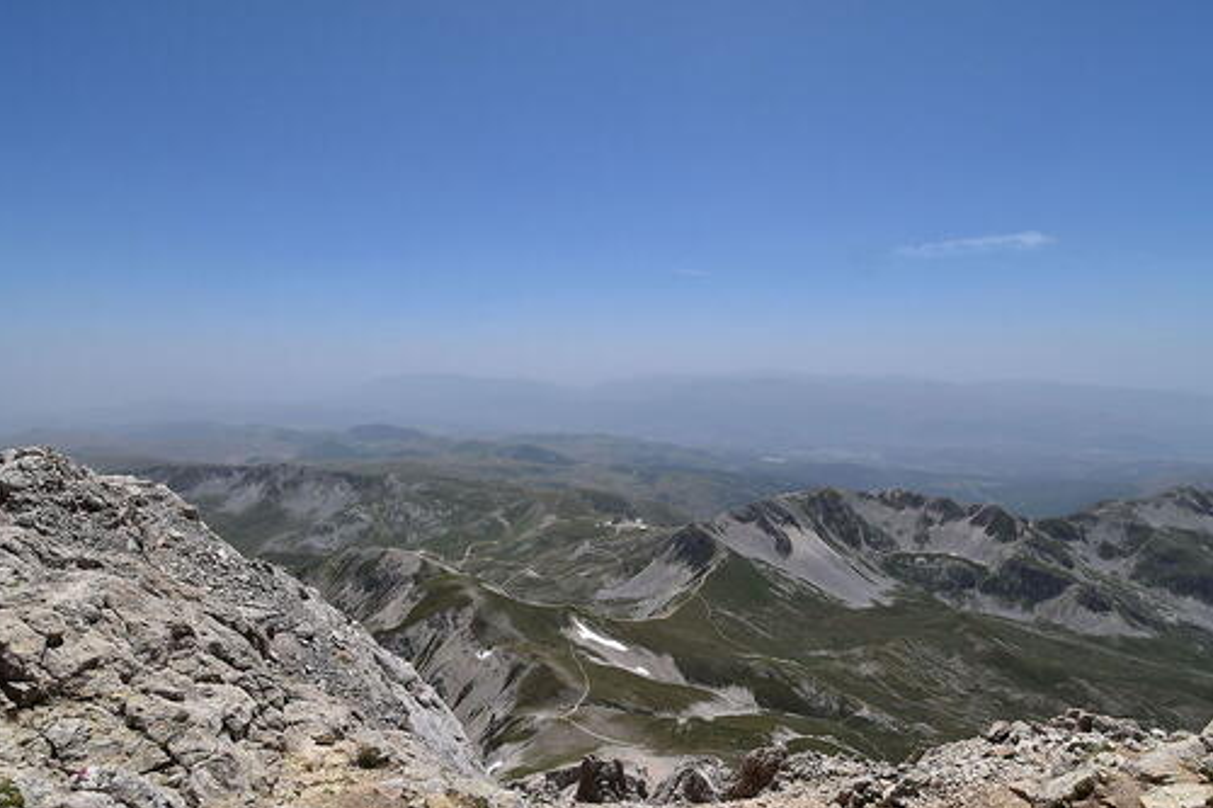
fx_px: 606
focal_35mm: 18
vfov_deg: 67.0
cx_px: 585
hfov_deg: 90.0
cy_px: 463
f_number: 11
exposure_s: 1/500
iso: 220
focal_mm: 10
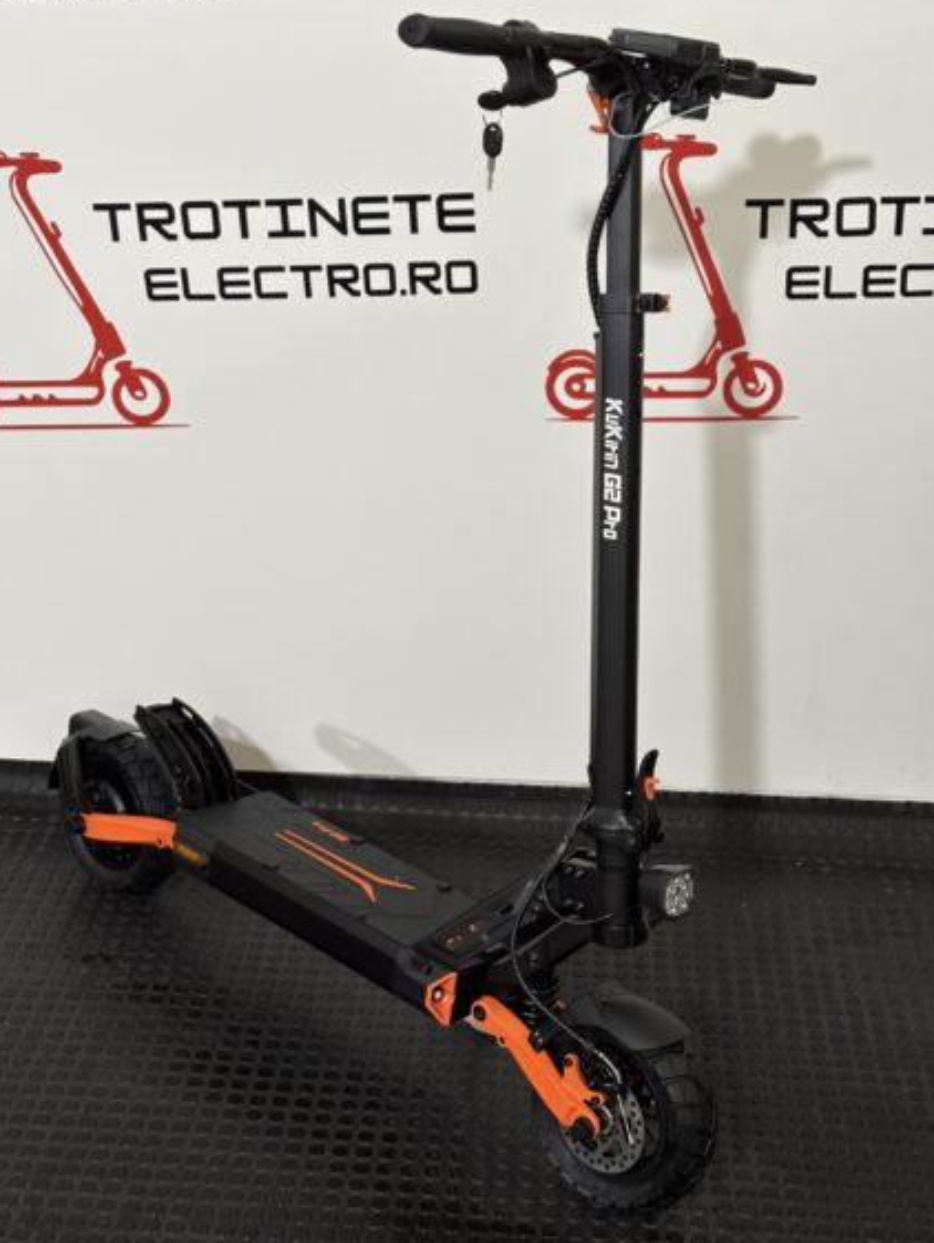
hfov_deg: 27.5
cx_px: 469
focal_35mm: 53
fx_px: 1905
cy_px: 620
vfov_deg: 36.2
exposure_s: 1/33
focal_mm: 5.96
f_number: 1.6
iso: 160
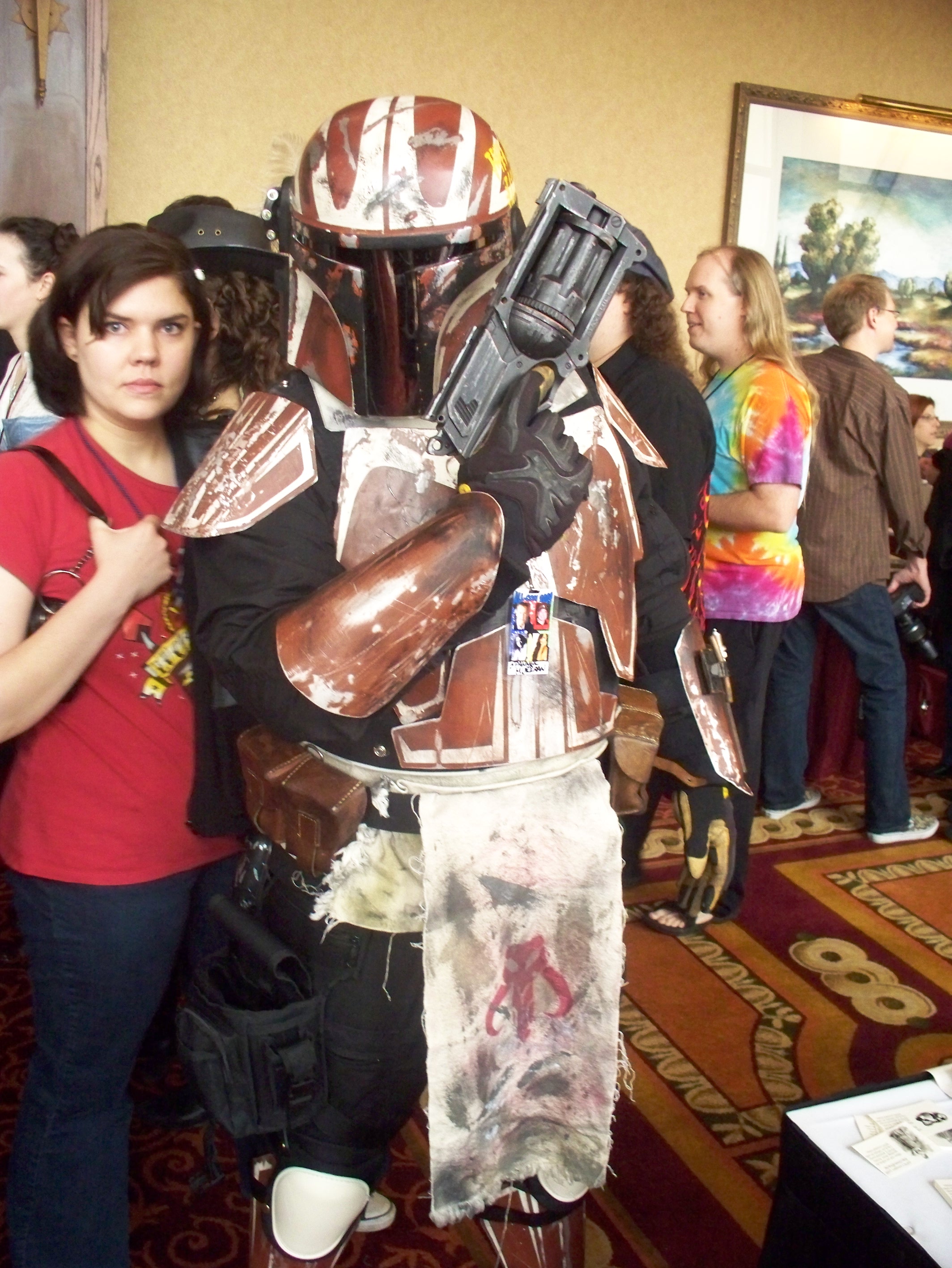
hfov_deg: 39.7
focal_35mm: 36
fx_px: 1318
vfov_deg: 51.3
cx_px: 476
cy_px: 634
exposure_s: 1/60
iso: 640
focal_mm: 7.54
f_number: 2.8
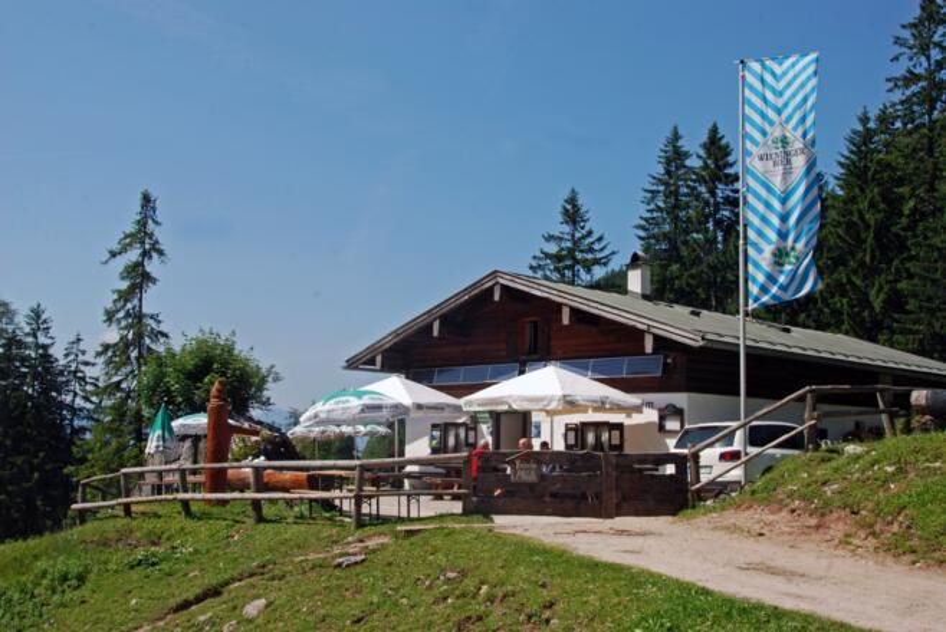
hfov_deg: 49.5
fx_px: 1026
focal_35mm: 39
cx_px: 473
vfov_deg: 34.3
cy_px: 316
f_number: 13
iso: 160
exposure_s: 1/100
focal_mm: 26
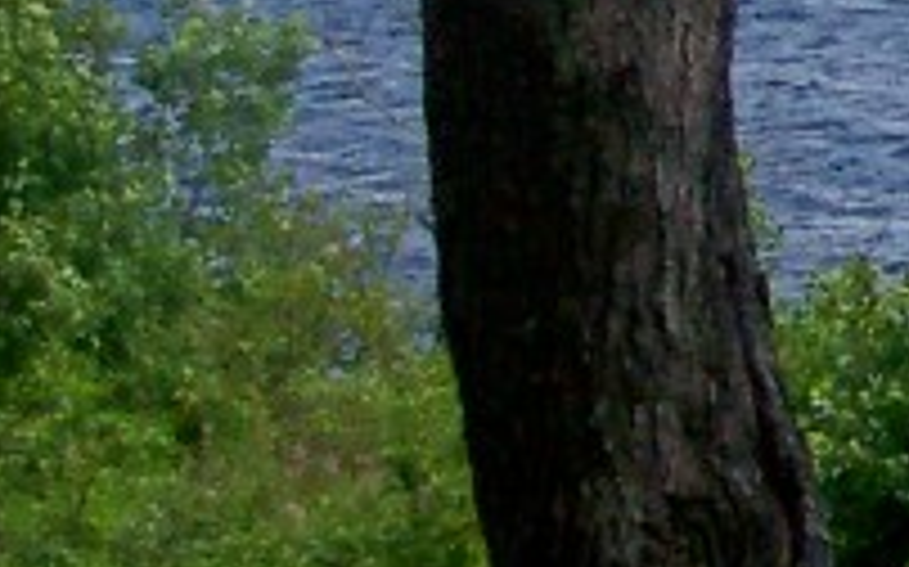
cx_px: 2070
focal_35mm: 264
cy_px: -472
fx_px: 6536
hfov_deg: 7.5
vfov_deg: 4.9
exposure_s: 1/500
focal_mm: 10.7
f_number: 5.6
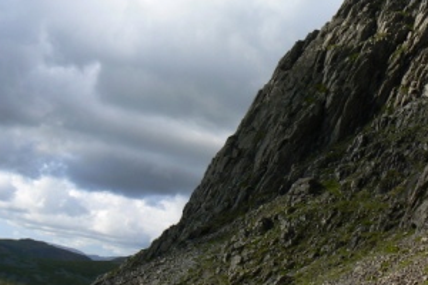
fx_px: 642
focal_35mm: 54
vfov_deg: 25.0
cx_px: 270
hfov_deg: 36.6
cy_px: 107
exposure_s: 1/400
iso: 80
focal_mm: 6
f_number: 6.3
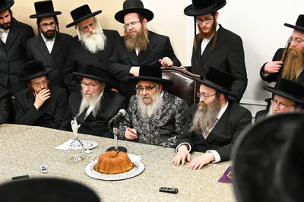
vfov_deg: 22.6
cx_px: 152
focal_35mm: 60
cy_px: 101
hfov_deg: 33.4
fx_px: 506
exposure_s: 1/125
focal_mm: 40
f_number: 2.8
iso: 1100
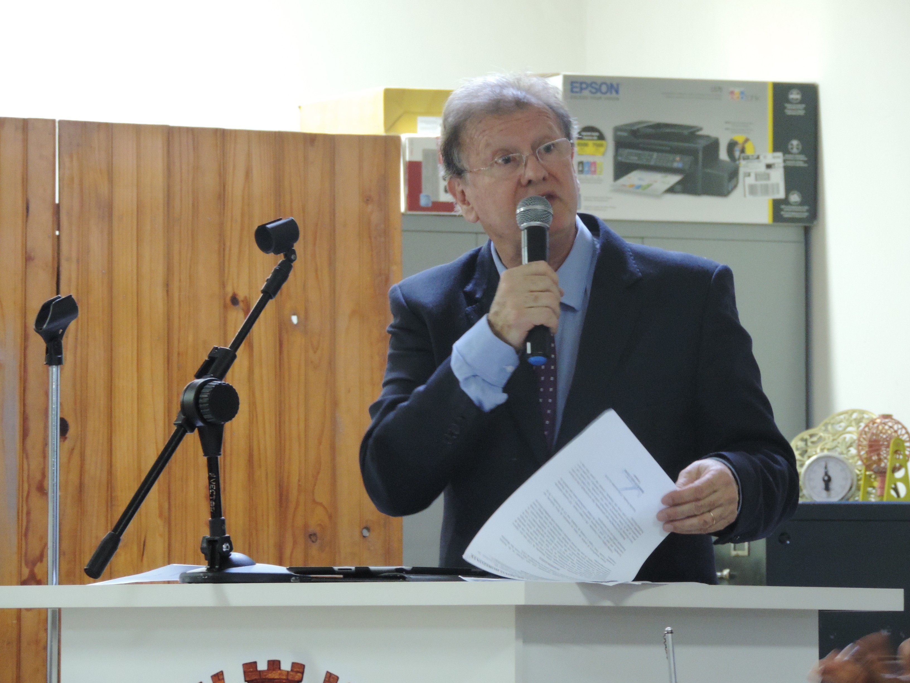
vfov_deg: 5.9
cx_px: 455
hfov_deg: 7.9
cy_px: 342
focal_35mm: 250
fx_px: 6572
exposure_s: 1/8
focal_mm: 44.5
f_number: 4.7
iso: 800
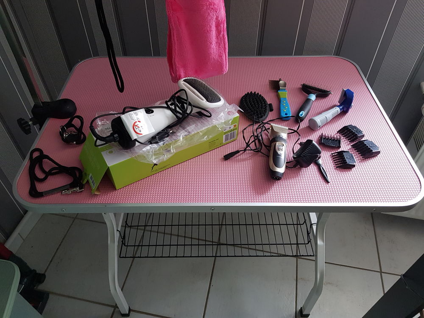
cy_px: 159
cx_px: 212
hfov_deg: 67.3
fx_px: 318
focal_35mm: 26
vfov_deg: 53.1
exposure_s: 1/50
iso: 200
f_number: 1.7
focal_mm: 4.3
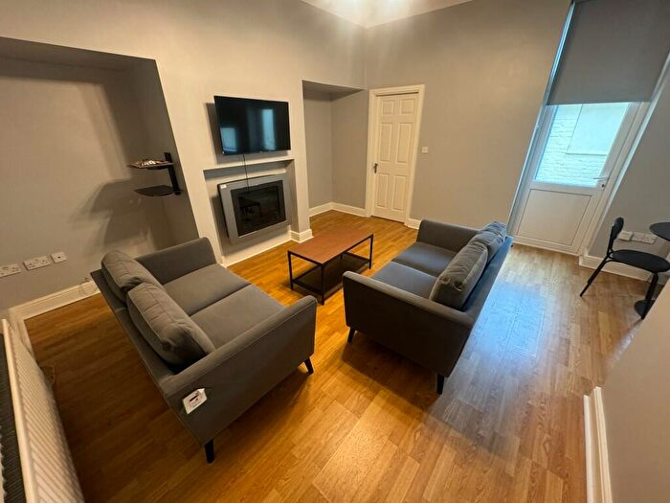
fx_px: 271
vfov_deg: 85.7
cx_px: 335
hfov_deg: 102.1
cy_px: 252
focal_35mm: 14
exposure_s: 1/50
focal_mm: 2.22
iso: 320
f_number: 2.2
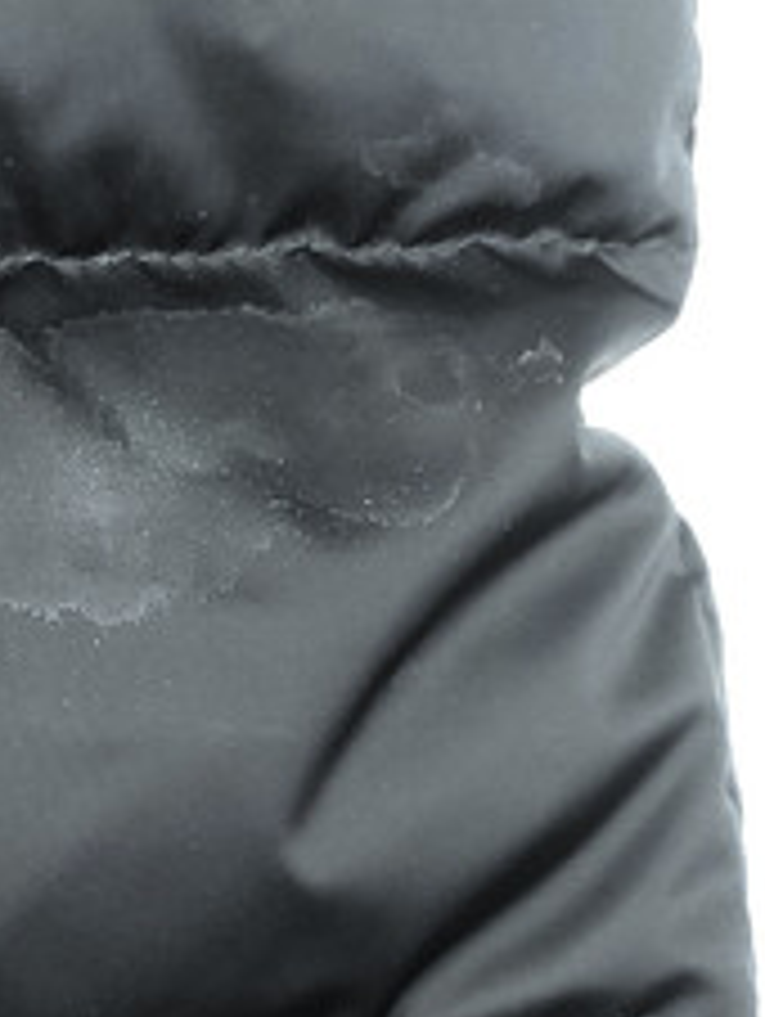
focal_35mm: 115
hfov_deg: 12.4
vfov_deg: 16.9
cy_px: 909
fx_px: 3382
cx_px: -338
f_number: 1.75
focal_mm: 4.77
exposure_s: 1/100
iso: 118
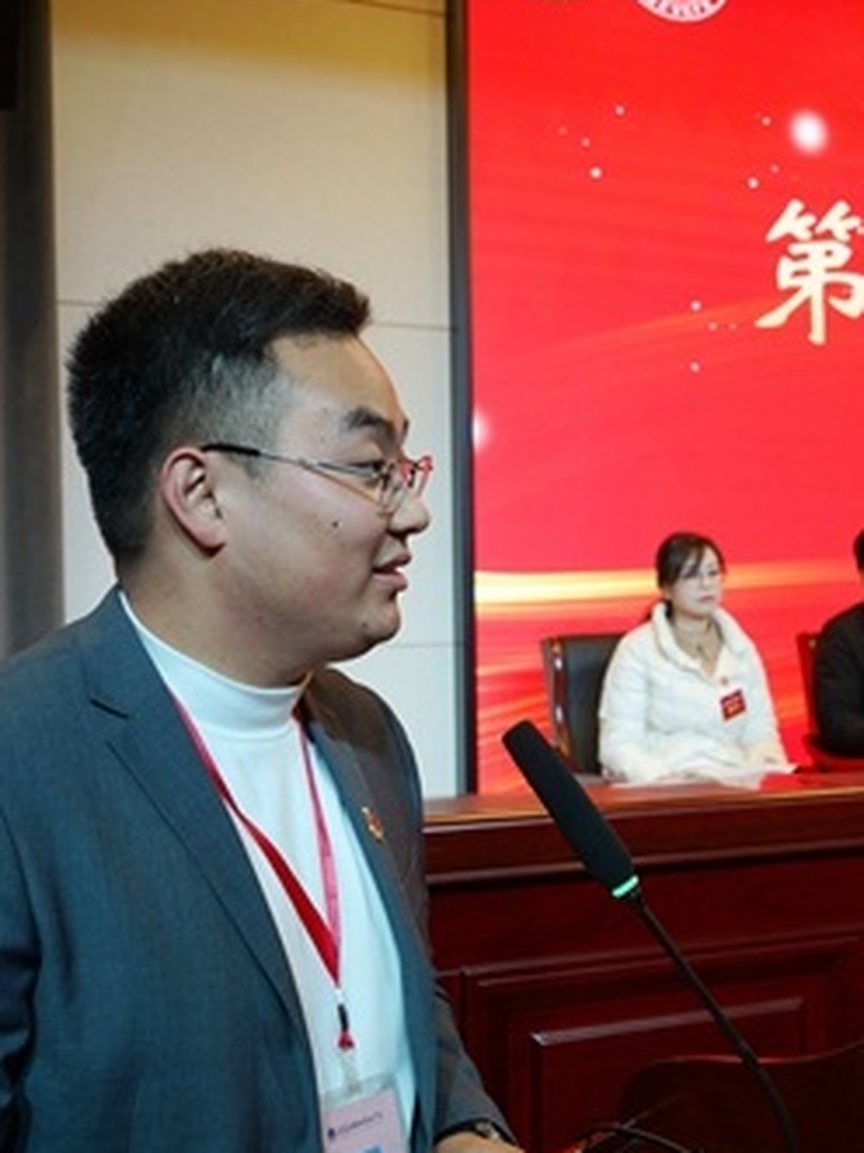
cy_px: 608
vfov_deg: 36.8
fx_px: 1732
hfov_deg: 27.0
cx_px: 787
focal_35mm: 52
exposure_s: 1/125
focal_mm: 32
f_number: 6.3
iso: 800
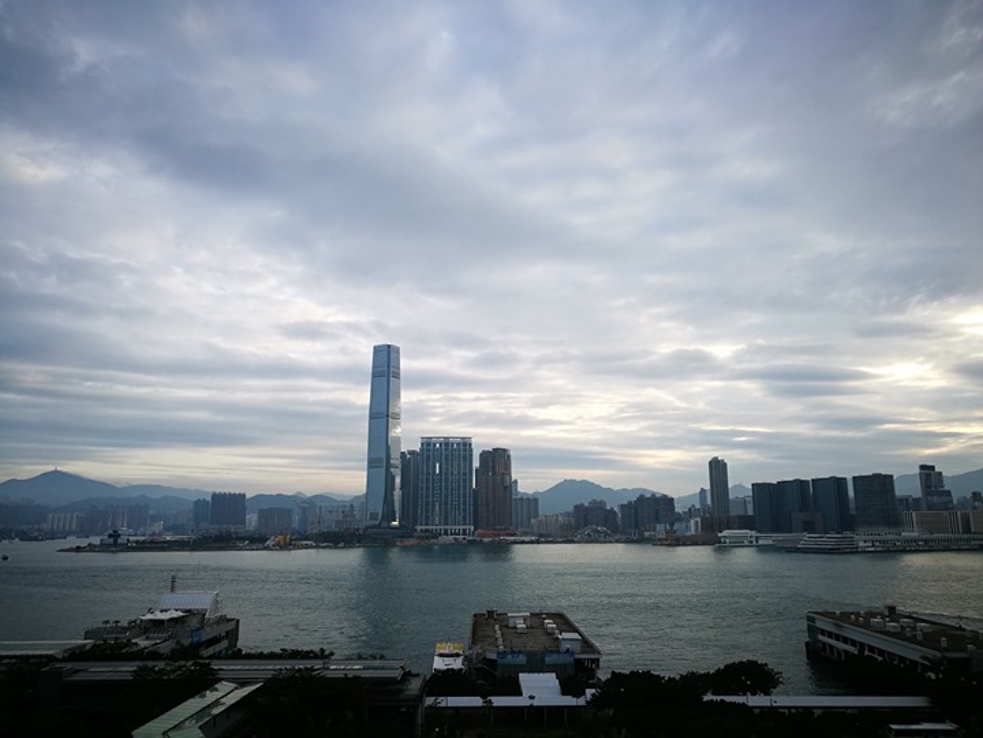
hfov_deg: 65.3
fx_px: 767
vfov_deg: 51.4
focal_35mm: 27
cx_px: 492
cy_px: 369
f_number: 2.2
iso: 50
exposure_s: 1/264
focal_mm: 4.5
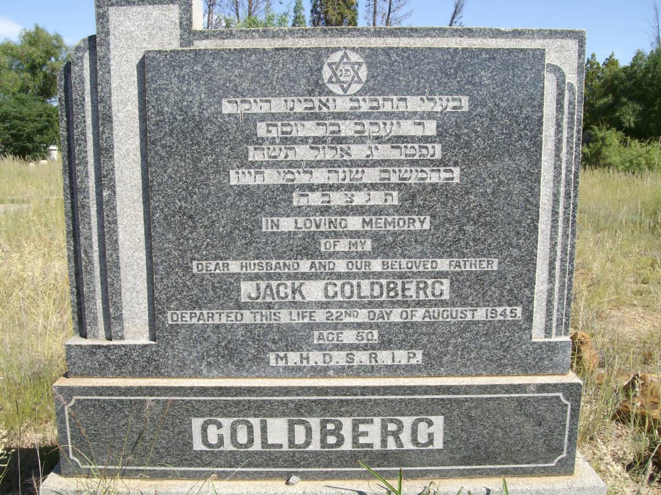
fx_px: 687
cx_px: 330
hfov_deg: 51.4
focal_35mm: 36
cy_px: 248
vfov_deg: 39.7
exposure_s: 1/320
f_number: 4.8
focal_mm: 6
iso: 80
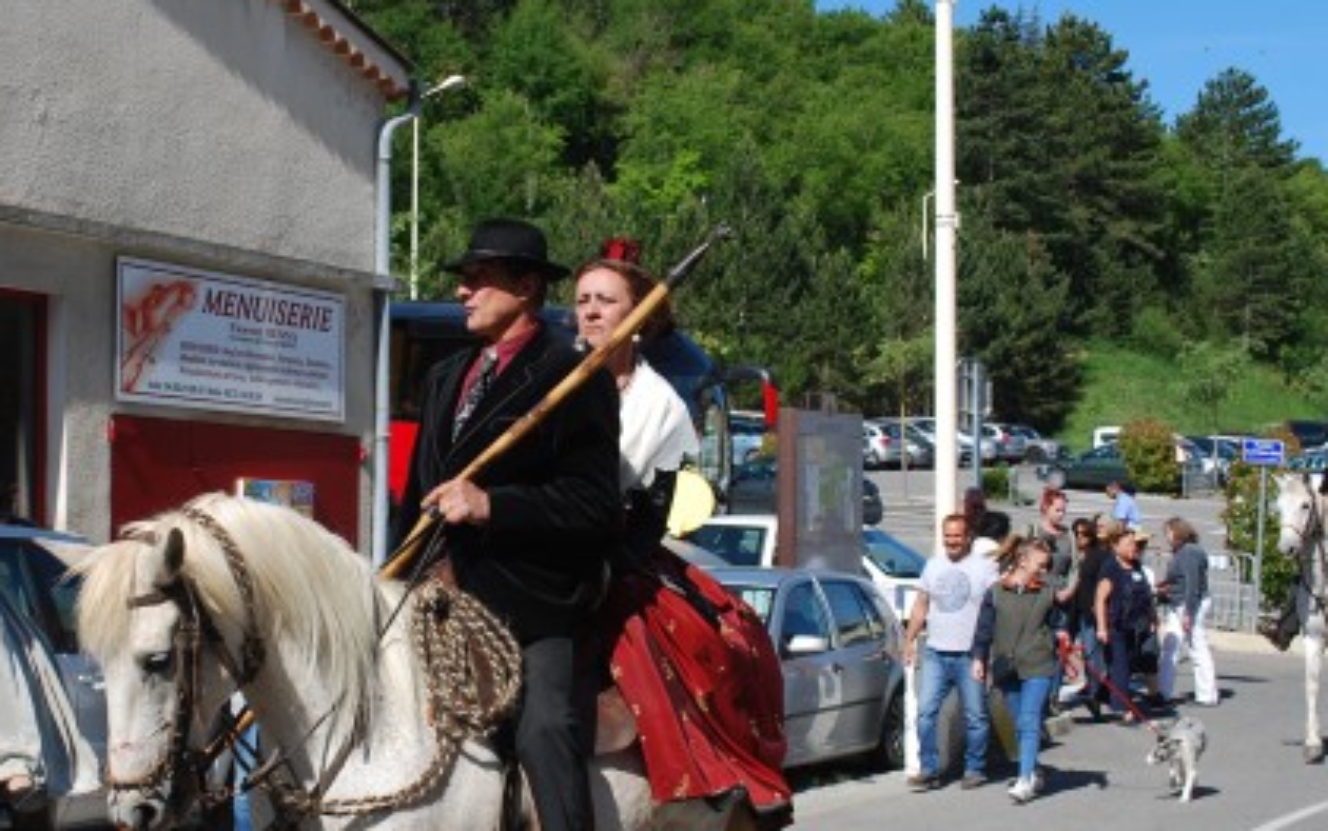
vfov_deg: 18.6
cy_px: 450
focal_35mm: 70
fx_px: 2535
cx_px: 421
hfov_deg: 29.1
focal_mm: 30
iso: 100
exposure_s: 1/250
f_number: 8
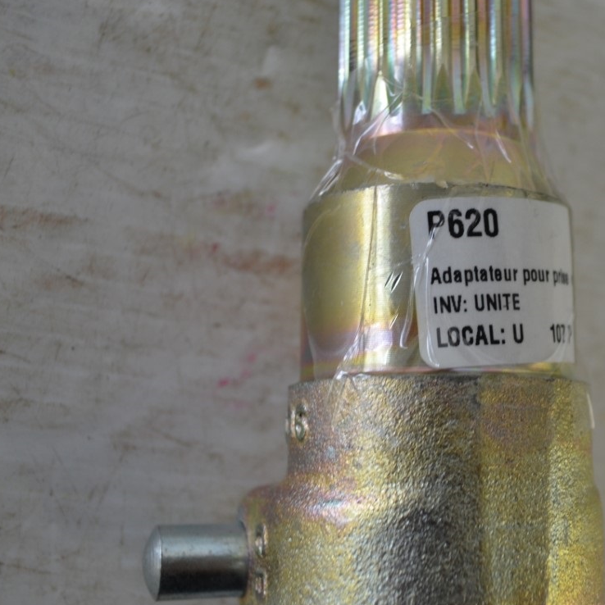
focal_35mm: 48
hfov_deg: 34.5
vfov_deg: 35.4
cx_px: 466
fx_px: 949
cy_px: 306
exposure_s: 1/100
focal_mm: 24
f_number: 5
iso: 400
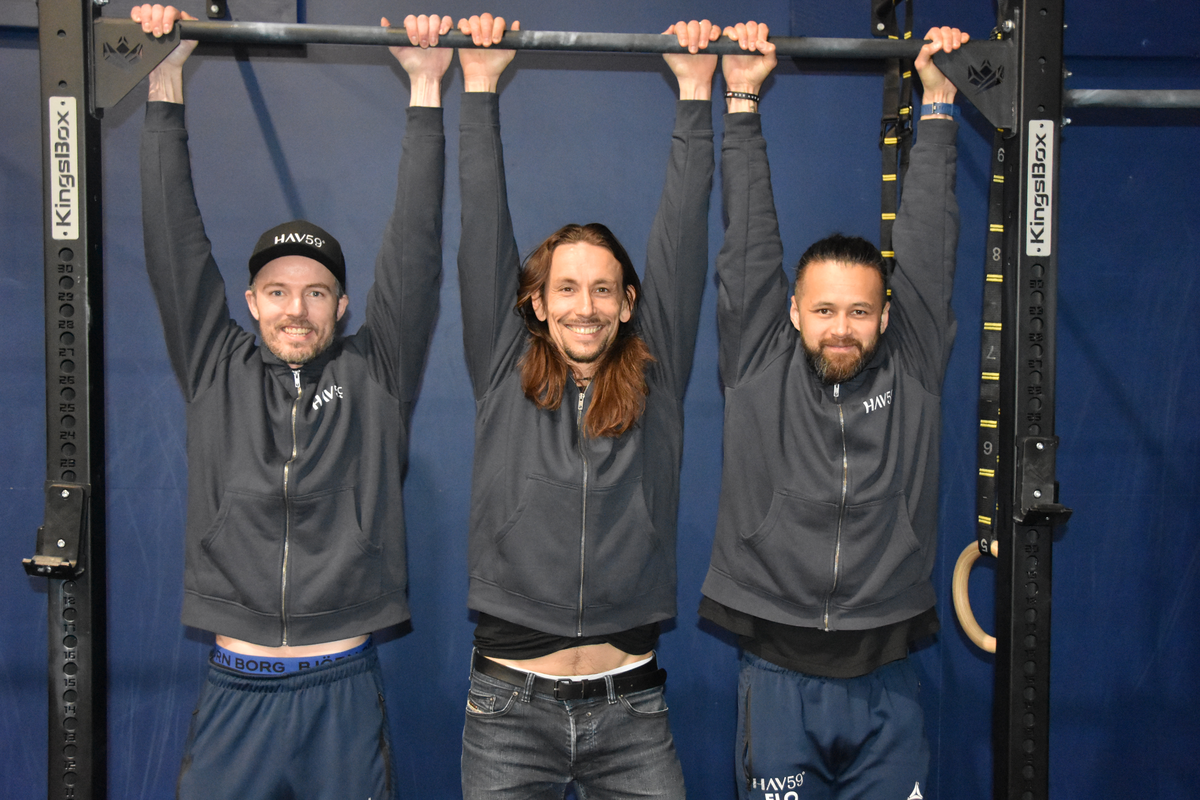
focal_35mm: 39
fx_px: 1300
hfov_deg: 49.6
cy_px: 400
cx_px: 600
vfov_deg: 34.2
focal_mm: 26
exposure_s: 1/60
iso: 6400
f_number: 3.8
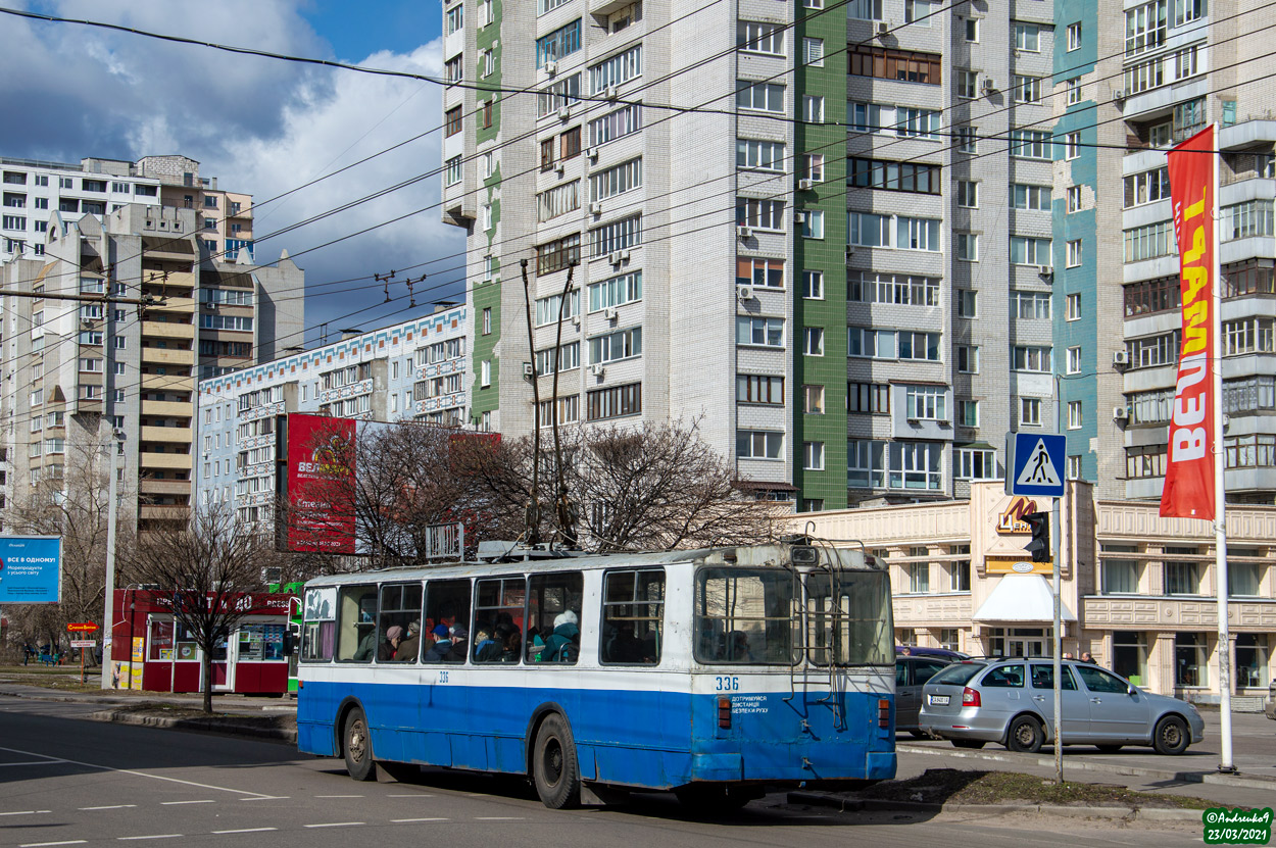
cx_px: 638
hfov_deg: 31.9
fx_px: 2231
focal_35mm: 63
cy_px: 424
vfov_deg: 21.5
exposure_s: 1/800
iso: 100
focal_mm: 42
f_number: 10
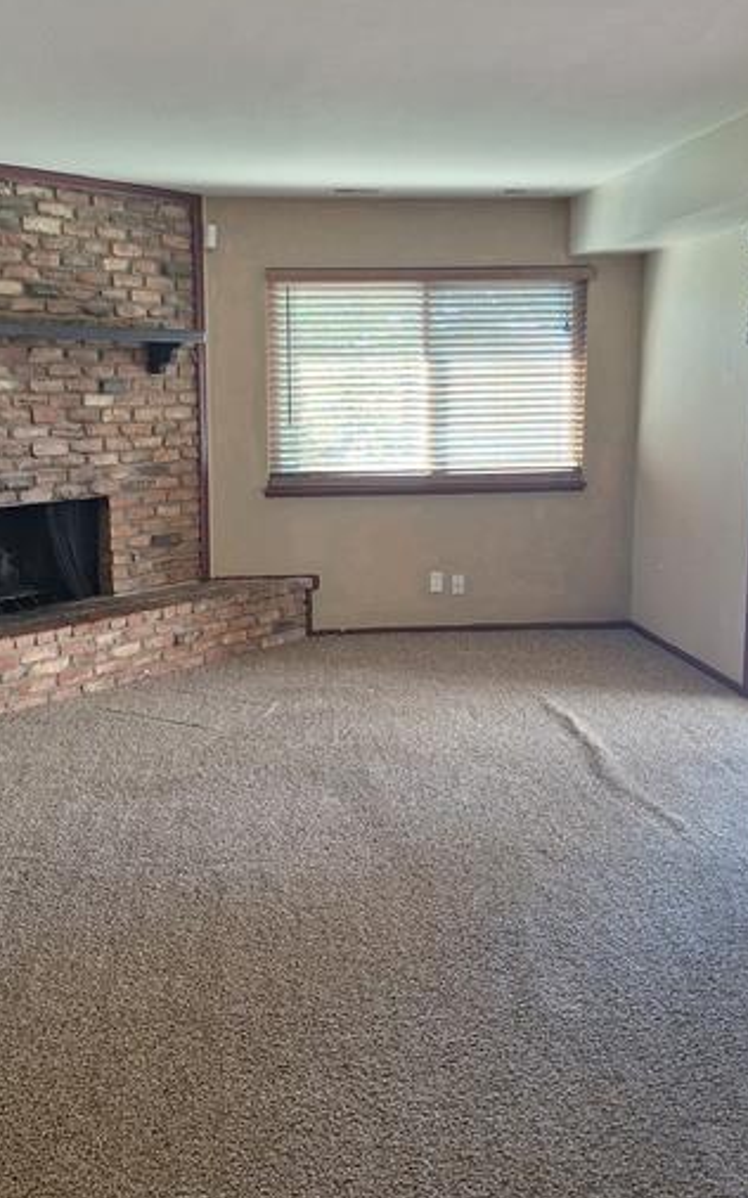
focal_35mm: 37
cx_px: 359
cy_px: 537
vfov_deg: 52.7
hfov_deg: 34.4
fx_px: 1208
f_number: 1.8
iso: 50
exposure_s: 1/50
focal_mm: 5.54
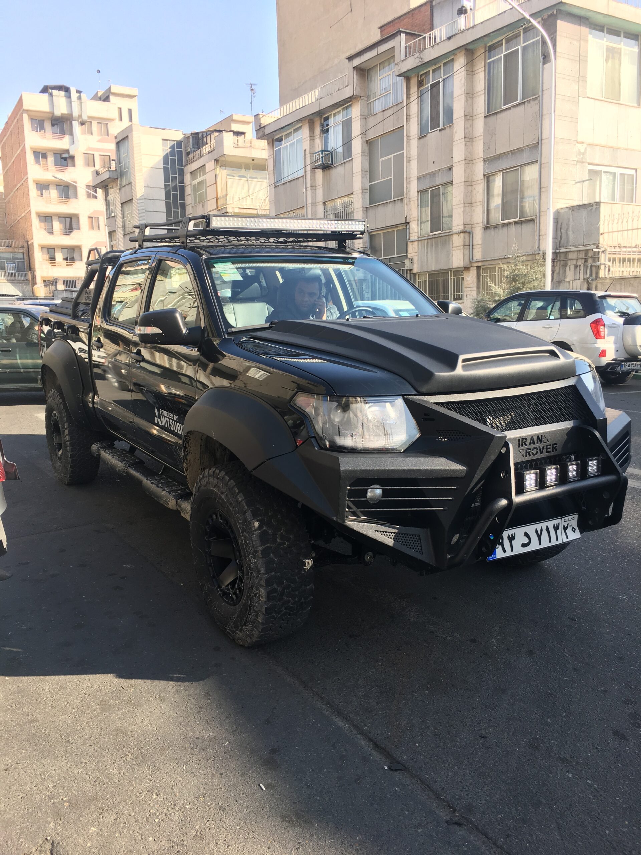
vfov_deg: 61.7
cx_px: 320
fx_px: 716
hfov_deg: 48.2
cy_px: 428
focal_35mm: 29
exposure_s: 1/297
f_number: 2.2
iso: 25
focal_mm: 4.15
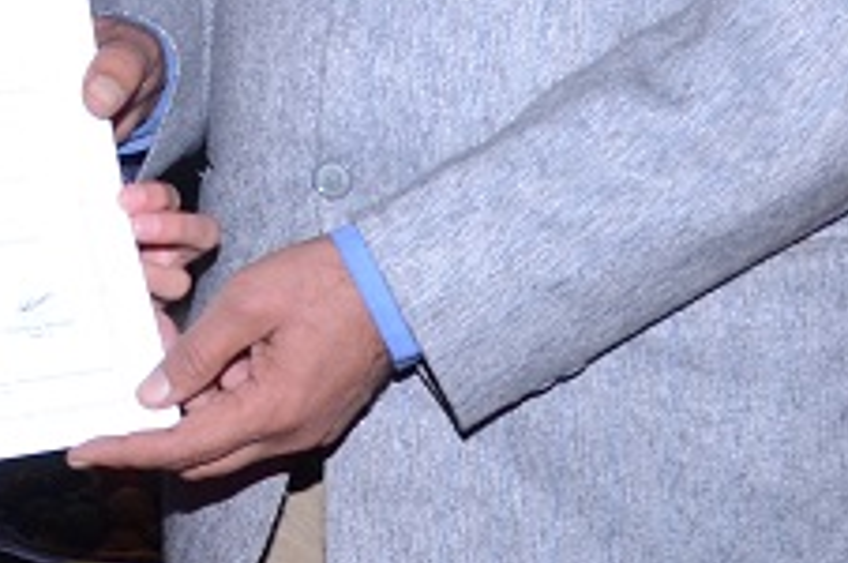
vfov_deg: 7.8
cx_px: -432
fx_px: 4039
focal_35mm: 172
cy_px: -263
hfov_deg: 11.5
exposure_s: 1/125
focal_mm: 21
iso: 400
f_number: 5.6
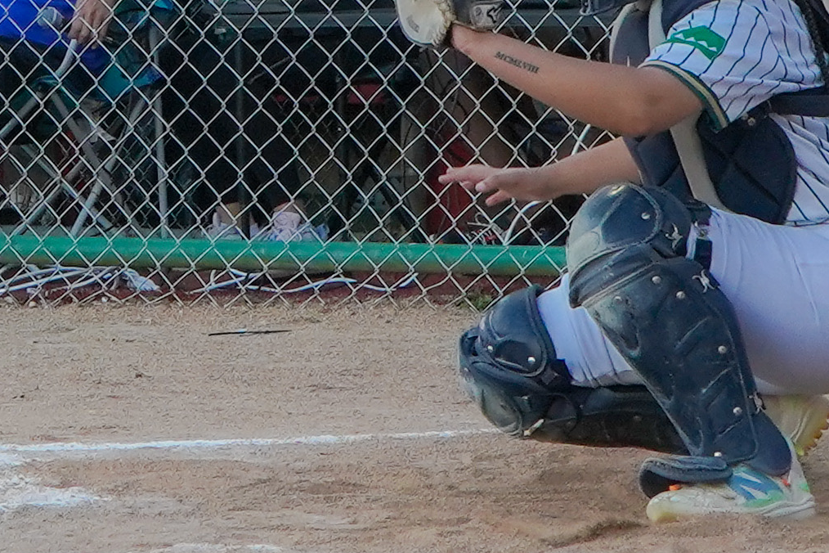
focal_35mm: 260
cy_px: -230
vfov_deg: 5.2
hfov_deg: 7.9
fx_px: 5987
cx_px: -37
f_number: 10
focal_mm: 45
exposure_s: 1/400
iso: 1250
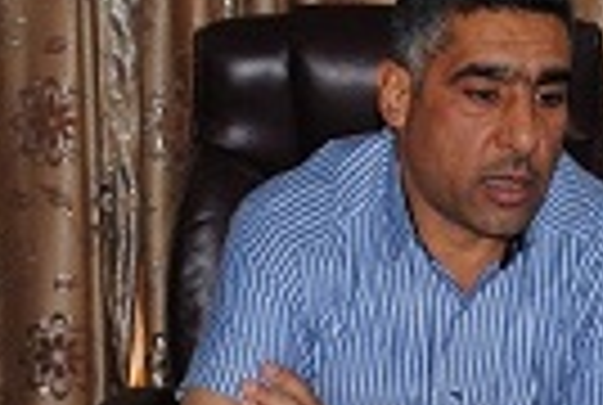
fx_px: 2225
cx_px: 394
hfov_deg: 15.4
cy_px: 371
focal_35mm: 133
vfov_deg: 10.3
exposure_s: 1/60
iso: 200
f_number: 4.5
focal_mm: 29
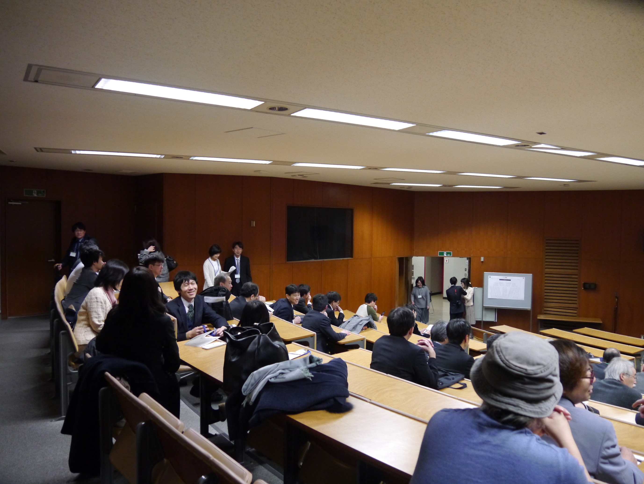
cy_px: 242
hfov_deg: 63.4
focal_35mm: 28
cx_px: 322
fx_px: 521
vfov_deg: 49.8
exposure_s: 1/60
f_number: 3.5
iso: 1600
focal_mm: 14
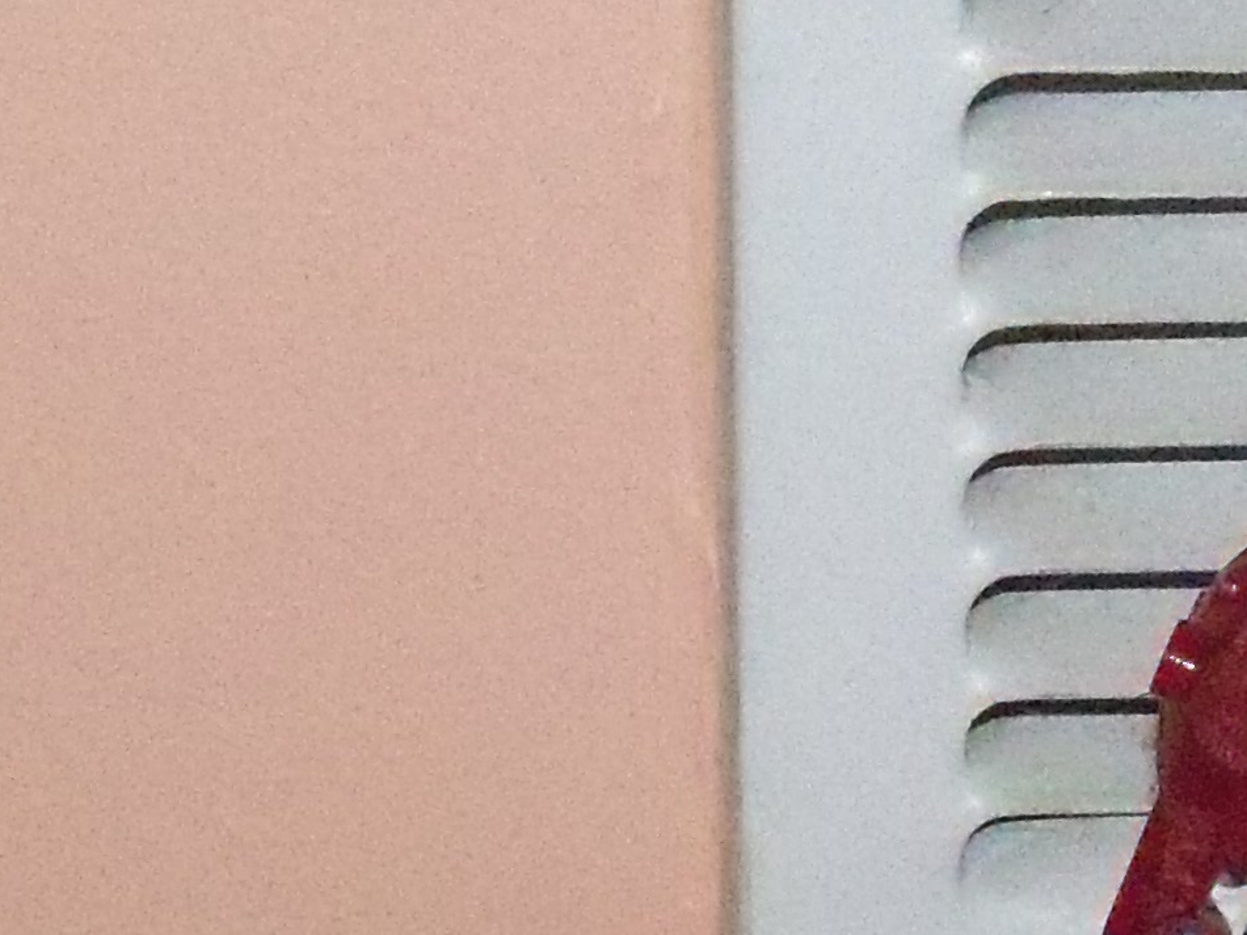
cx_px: 1872
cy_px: 1121
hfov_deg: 6.4
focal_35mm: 307
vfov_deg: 4.8
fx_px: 11058
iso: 1600
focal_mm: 14.2
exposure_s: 1/500
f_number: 4.1
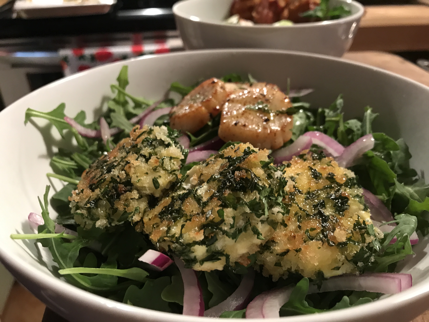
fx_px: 347
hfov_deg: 63.4
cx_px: 214
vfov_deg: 49.7
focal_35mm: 28
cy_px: 161
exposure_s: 1/13
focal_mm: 3.99
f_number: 1.8
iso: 100
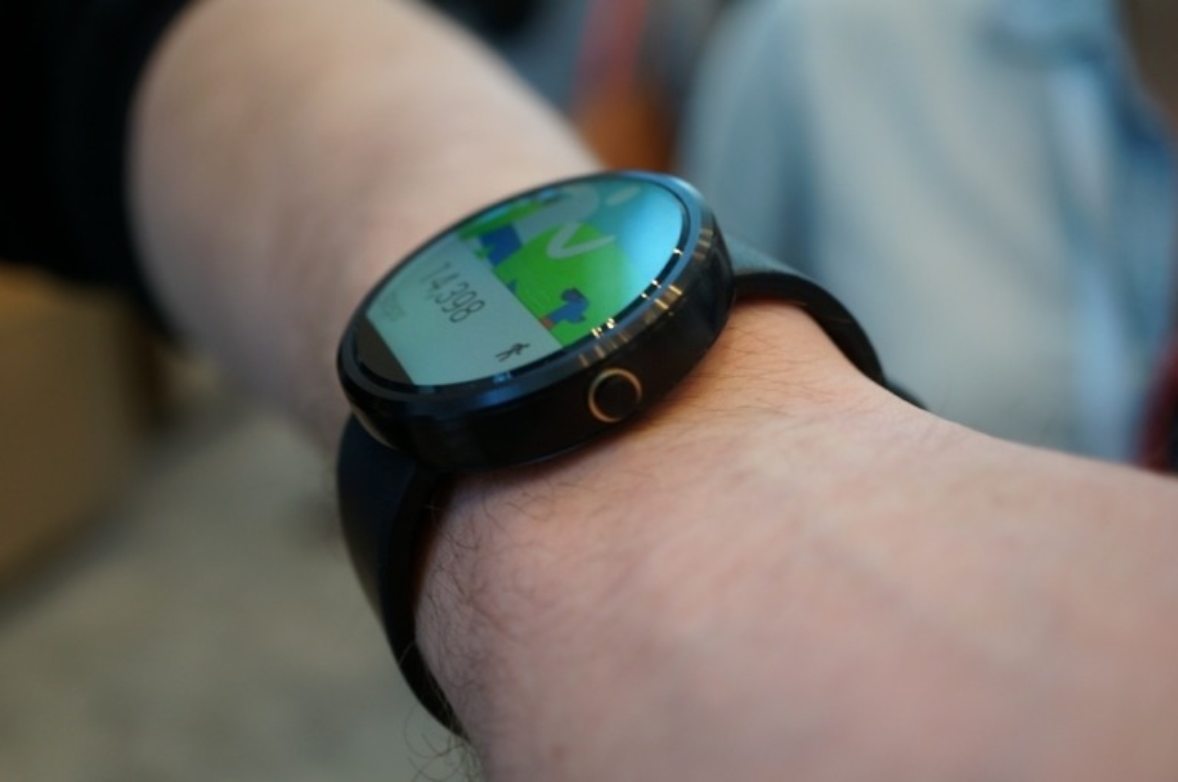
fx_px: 1471
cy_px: 391
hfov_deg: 43.7
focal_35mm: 45
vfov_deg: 29.8
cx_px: 589
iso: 320
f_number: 4
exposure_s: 1/60
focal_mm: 30
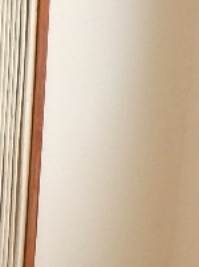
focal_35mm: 67
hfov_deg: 17.7
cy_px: 97
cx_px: -158
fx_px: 515
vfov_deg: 28.9
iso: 200
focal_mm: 3.7
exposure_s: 1/40
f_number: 3.5
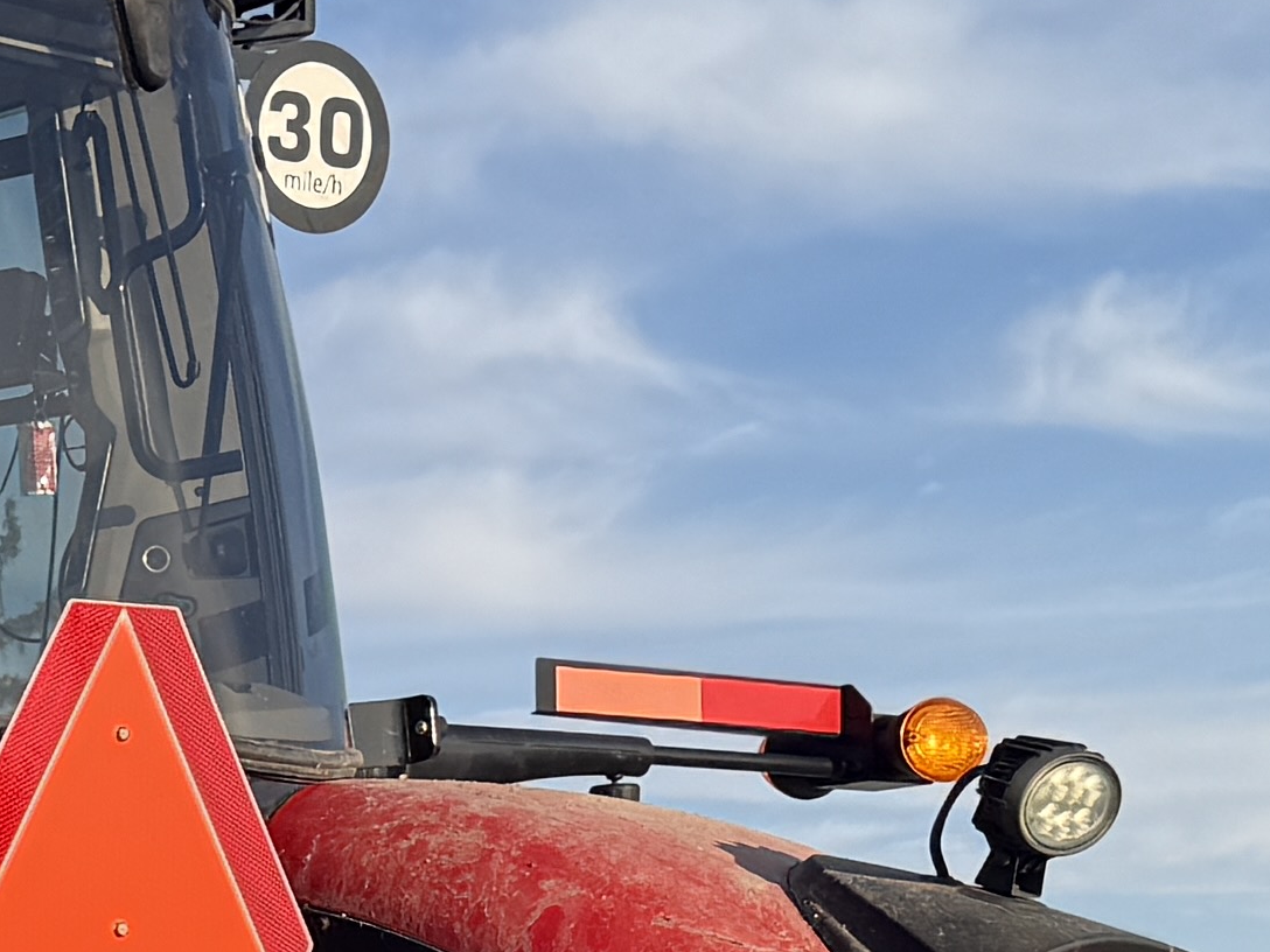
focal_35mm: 126
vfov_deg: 11.3
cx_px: -646
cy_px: 1419
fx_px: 4623
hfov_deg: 14.6
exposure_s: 1/2801
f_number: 1.78
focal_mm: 6.76
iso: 80
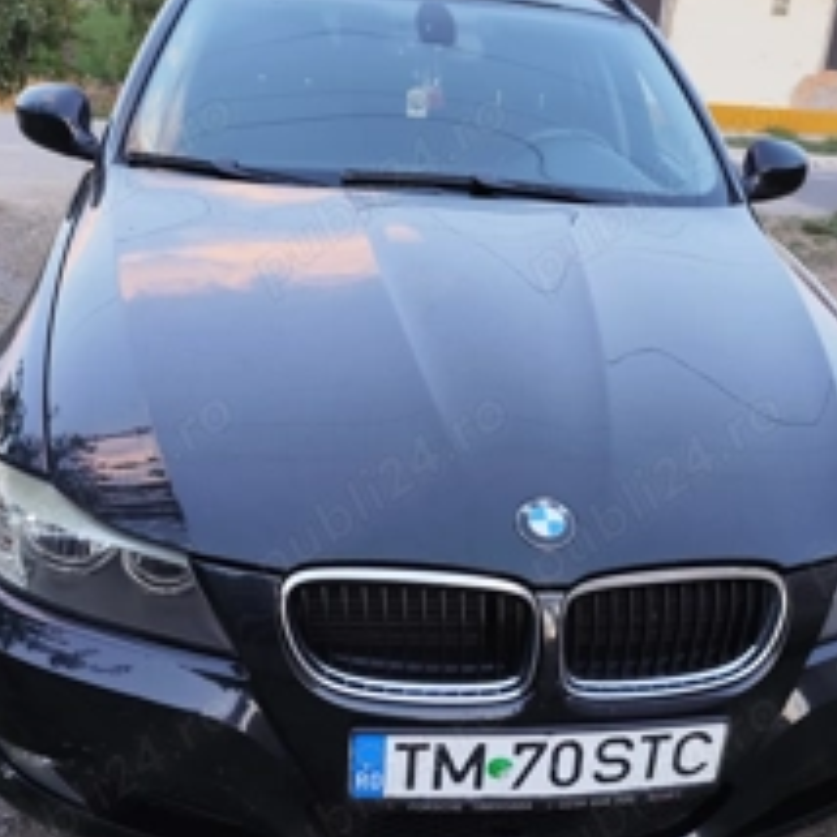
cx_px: 516
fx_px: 1040
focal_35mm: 38
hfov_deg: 43.6
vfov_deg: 43.3
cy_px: 555
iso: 200
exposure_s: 1/50
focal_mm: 6.14
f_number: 1.65
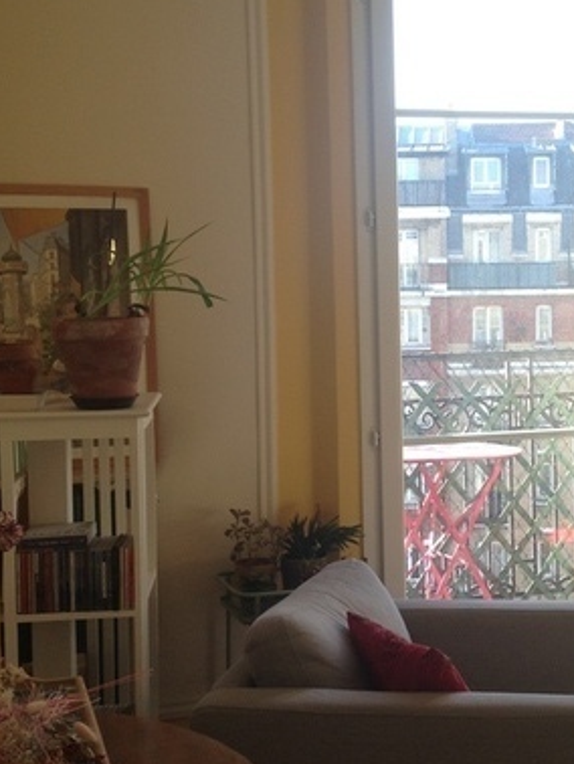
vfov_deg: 28.9
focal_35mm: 67
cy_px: 414
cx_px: 451
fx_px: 1480
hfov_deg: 21.7
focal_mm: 4.12
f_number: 2.4
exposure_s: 1/130
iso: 50
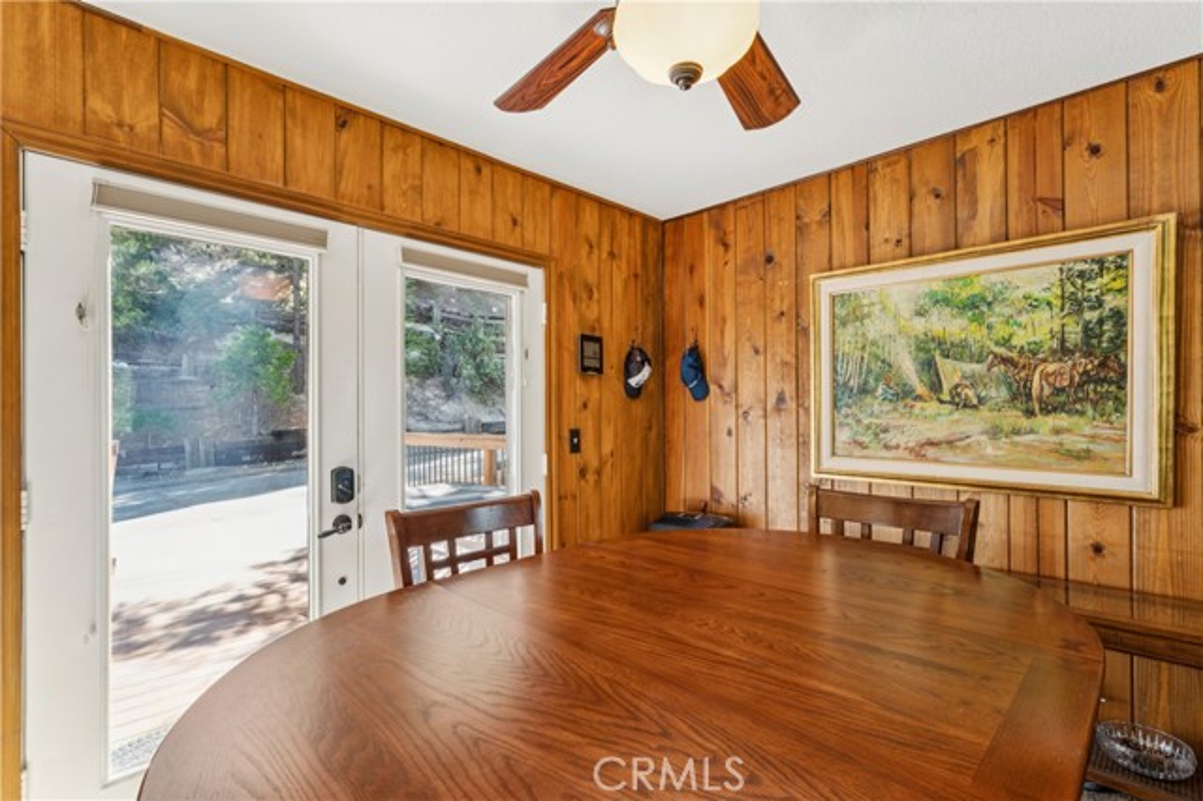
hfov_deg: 94.7
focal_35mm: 17
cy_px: 400
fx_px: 554
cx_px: 602
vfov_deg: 71.7
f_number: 13
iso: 100
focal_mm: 16.6
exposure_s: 1/1.67
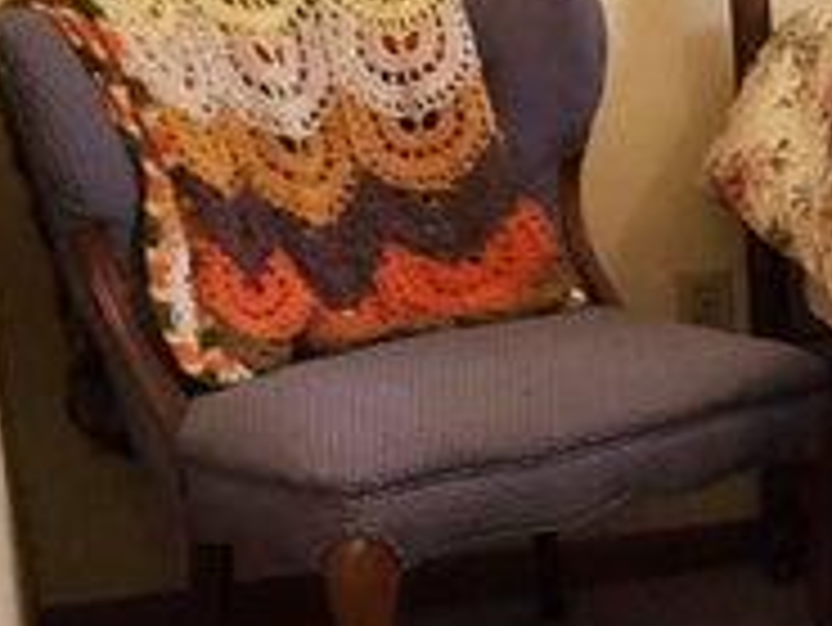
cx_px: 1756
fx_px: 2309
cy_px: 324
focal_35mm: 96
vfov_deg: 15.4
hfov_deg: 15.4
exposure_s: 1/60.2
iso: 125
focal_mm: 2.2
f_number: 2.2
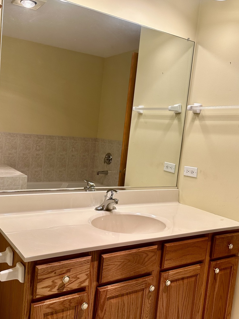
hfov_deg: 42.5
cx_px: 87
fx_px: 304
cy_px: 157
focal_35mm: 33
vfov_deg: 55.4
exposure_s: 1/120
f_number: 1.78
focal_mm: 6.86
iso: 80
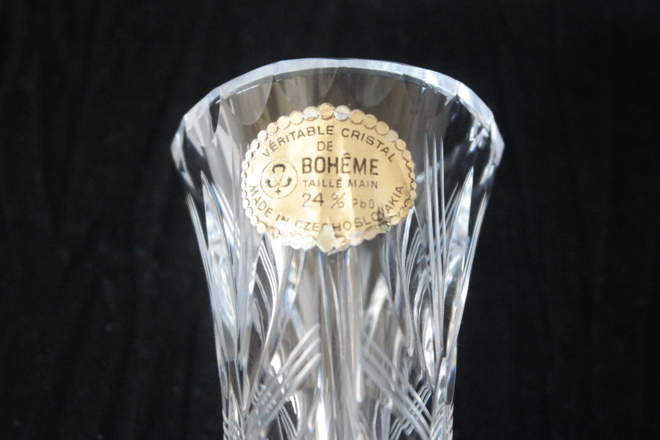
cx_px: 330
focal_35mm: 69
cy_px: 220
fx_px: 1265
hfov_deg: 29.2
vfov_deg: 19.7
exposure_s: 1/30
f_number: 9
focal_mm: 45
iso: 3200
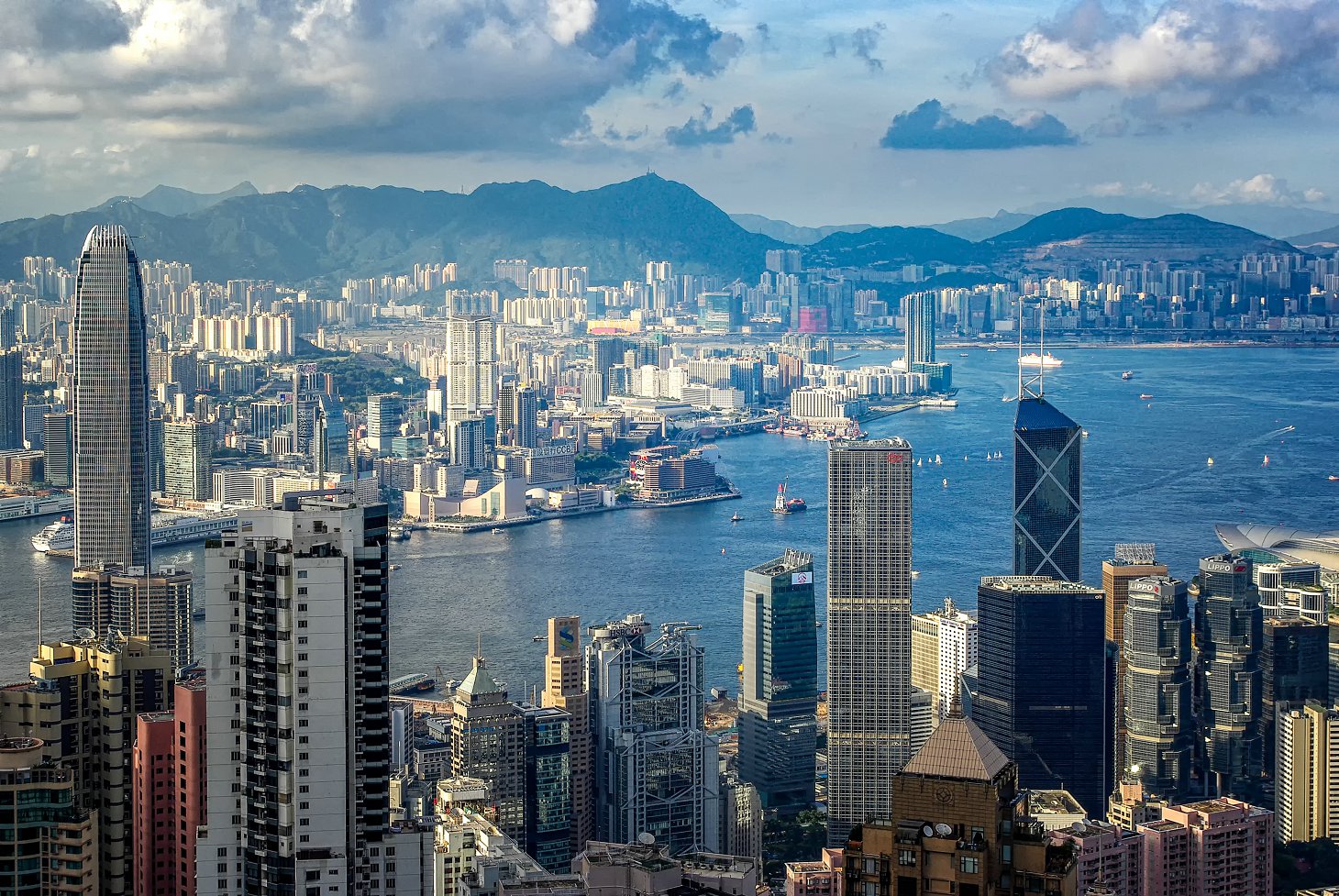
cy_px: 448
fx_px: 2234
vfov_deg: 22.7
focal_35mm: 60
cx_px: 670
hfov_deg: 33.4
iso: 200
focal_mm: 40
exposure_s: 1/350
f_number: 8
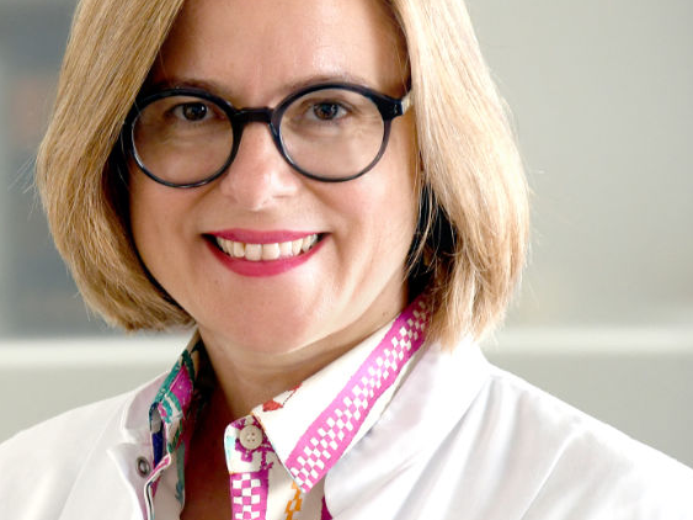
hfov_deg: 6.1
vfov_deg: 4.6
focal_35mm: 322
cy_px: 262
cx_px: 27
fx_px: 6445
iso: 1100
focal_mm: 105
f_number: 5.6
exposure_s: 1/100
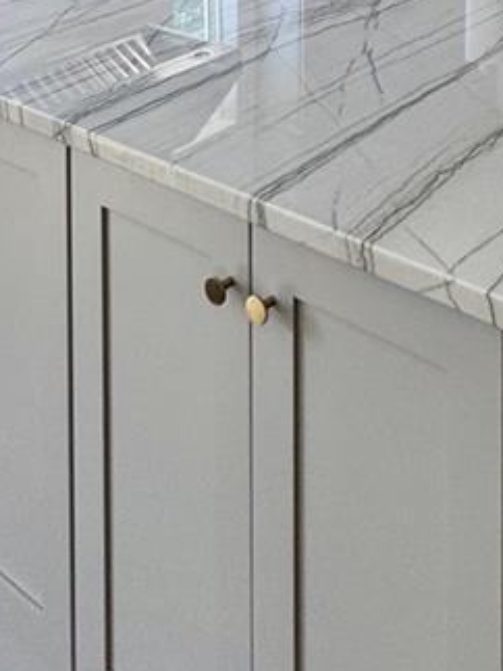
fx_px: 1008
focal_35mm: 52
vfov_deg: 27.6
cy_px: -291
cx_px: 418
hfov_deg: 27.3
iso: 80
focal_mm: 2.22
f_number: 2.2
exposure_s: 1/99
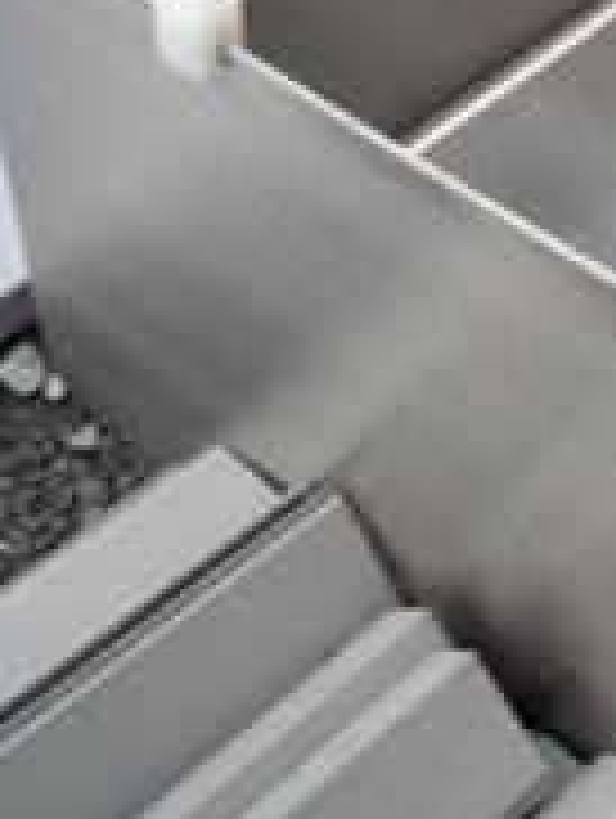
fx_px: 2059
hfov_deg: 14.8
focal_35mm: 87
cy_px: 99
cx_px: 1120
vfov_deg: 22.0
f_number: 4.5
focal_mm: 18
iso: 100
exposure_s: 1/80
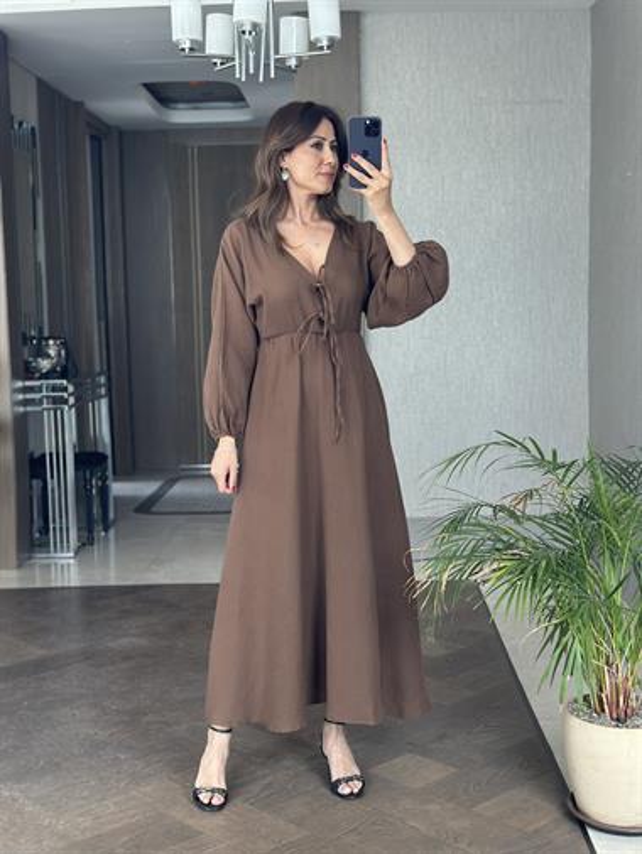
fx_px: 1186
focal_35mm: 48
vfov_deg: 39.6
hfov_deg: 30.3
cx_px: 321
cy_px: 427
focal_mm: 6.86
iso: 125
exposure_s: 1/85
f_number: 1.78
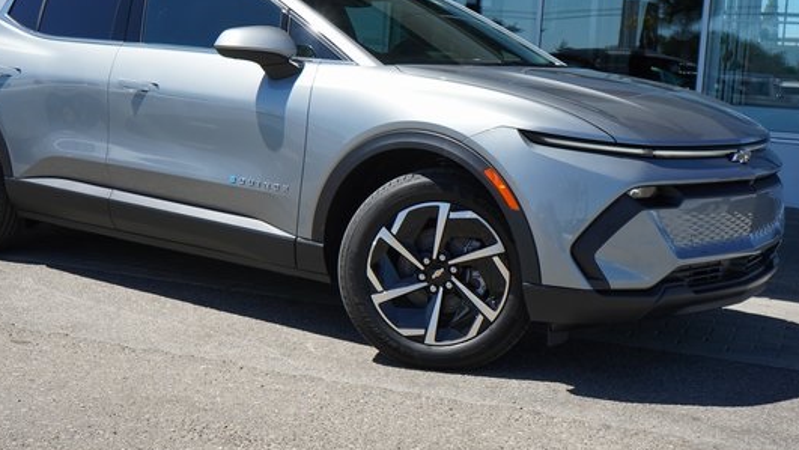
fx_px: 1123
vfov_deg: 22.6
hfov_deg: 39.1
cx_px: 340
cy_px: 183
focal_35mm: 53
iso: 1000
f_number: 8
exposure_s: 1/1600
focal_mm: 42
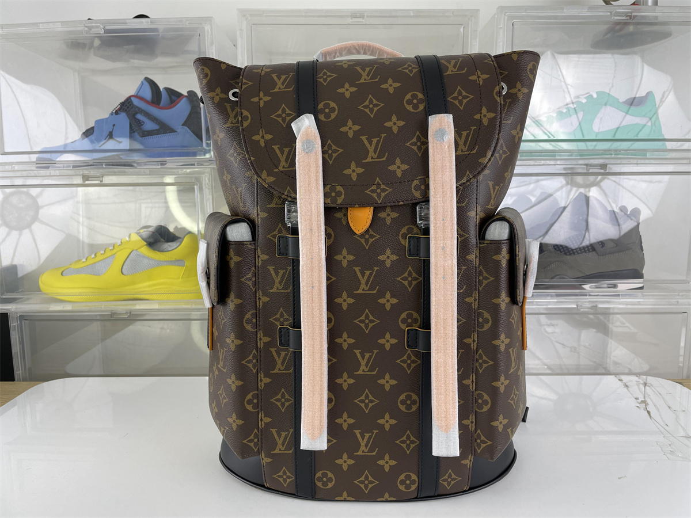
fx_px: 519
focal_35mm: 26
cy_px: 259
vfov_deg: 53.1
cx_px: 346
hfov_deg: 67.3
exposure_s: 1/112
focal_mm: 4.2
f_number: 1.6
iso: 32
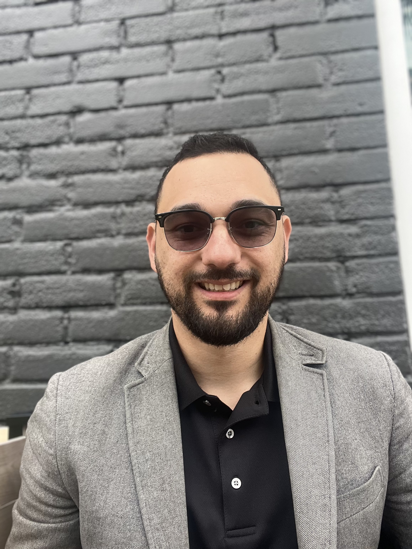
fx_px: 476
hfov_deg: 46.8
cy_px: 274
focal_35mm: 30
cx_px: 206
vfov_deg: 60.0
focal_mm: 2.71
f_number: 2.2
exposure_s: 1/121
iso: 50
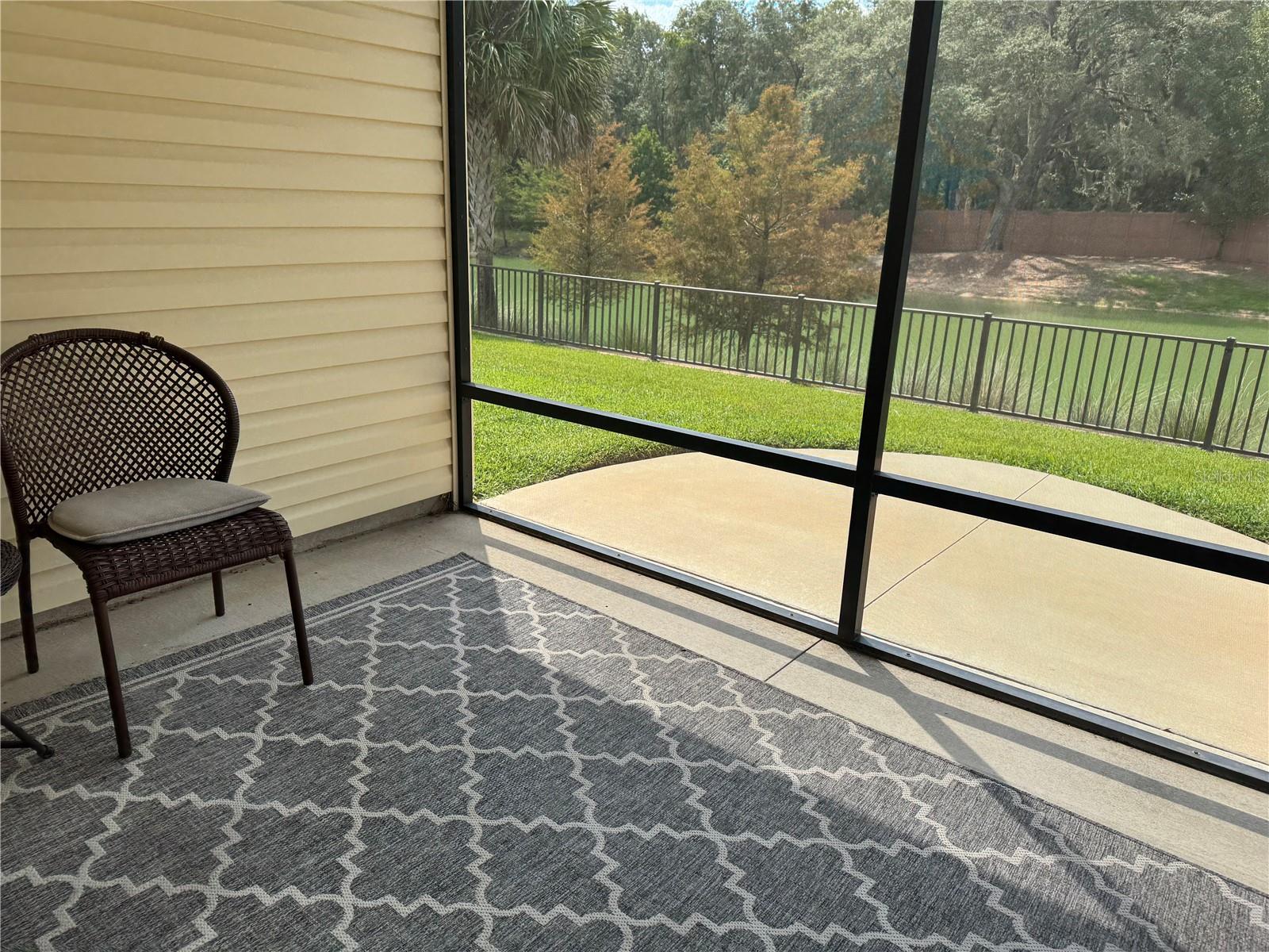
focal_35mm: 24
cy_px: 476
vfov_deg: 56.8
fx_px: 880
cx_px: 634
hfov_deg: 71.6
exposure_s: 1/2833
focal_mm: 6.76
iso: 80
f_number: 1.78
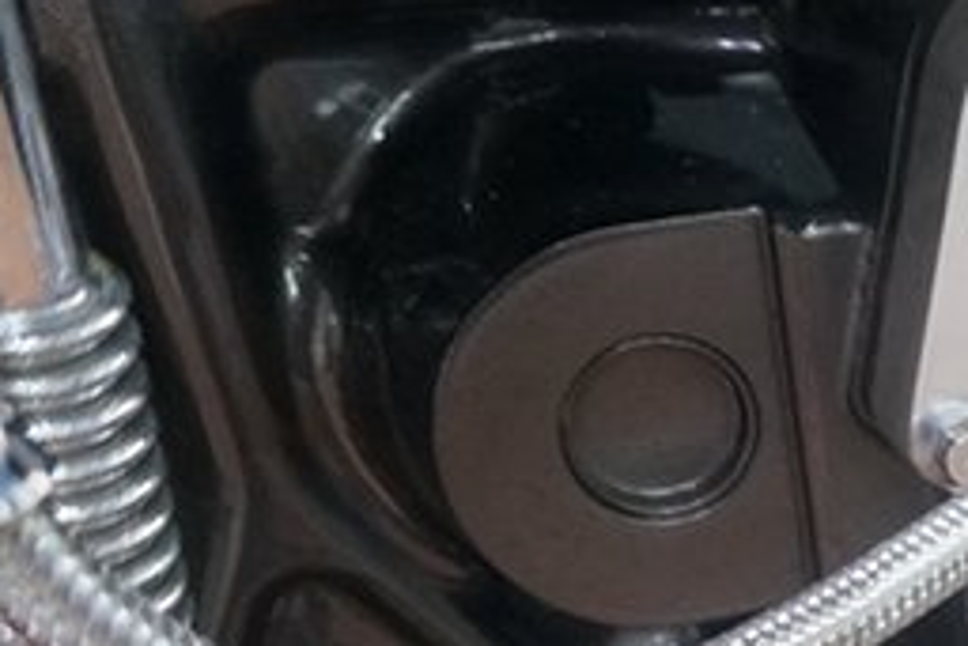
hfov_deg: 22.3
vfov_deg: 16.4
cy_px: 999
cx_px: 1452
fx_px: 2018
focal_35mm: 75
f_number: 4
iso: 800
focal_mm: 16
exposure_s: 1/60
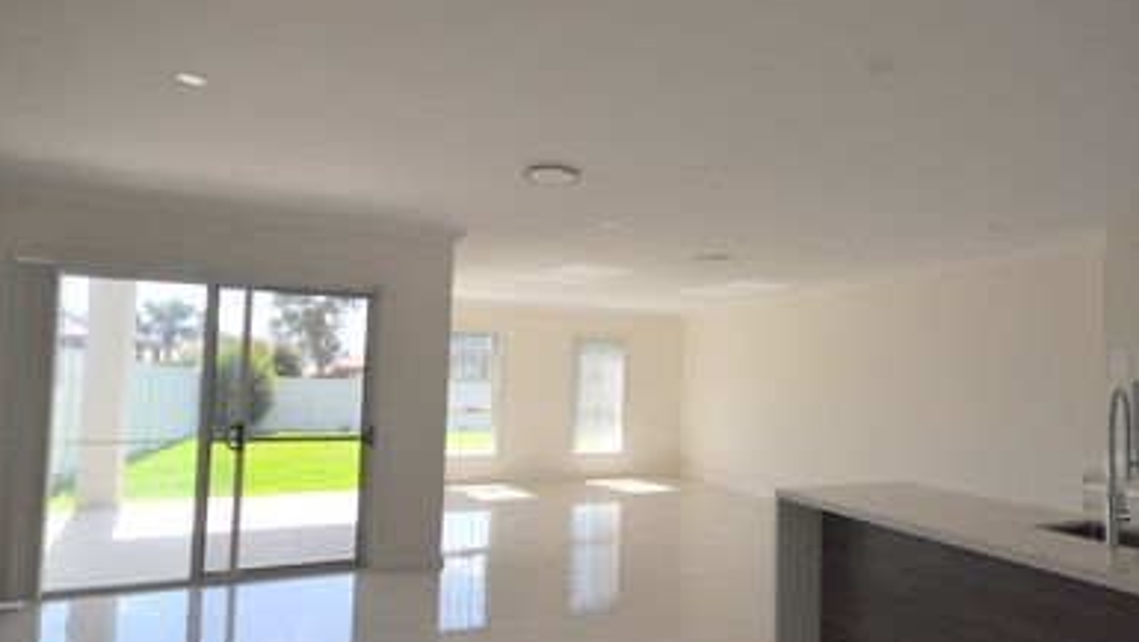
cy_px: 345
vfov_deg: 49.5
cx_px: 666
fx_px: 695
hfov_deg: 78.0
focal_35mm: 23
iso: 640
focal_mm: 12
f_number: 6.3
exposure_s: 1/1000
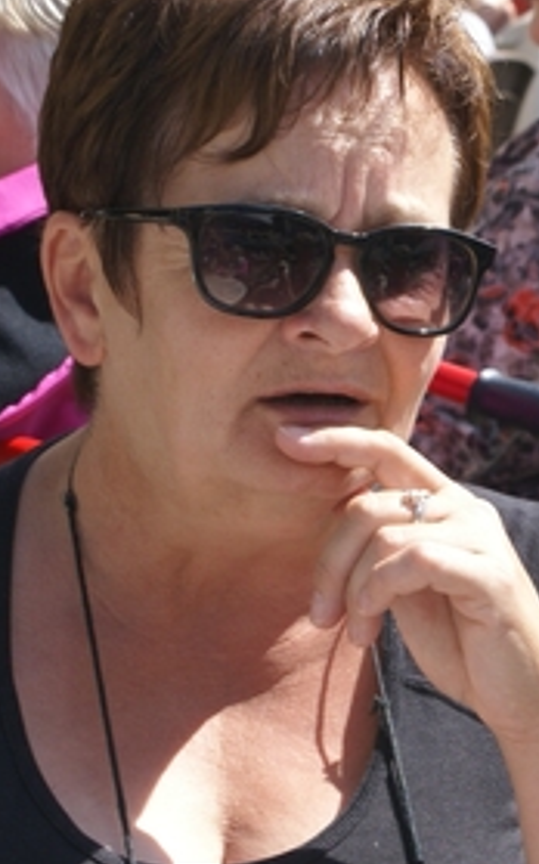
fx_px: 3486
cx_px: 471
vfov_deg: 14.1
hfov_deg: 8.8
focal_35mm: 148
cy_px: 465
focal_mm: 45
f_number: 8
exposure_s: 1/125
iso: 100
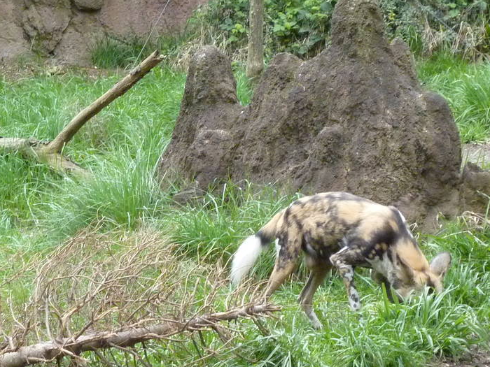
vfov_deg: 5.5
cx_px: 287
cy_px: 178
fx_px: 3850
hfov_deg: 7.3
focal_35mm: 272
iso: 400
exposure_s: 1/160
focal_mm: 19.5
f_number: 4.4
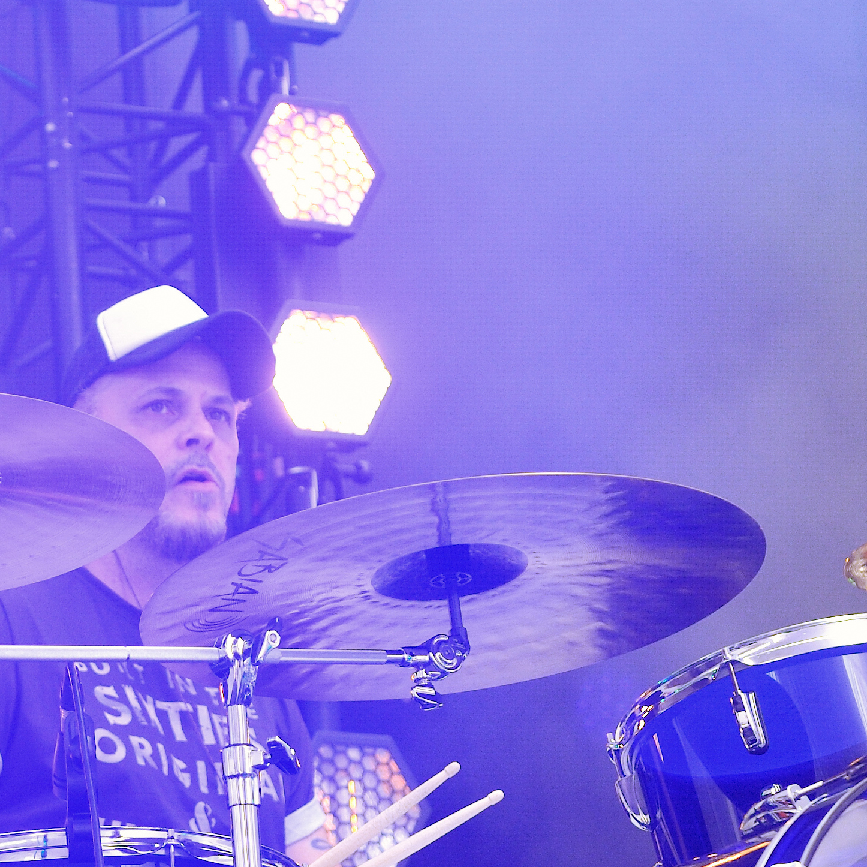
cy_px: 511
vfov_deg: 10.0
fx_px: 4959
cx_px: 146
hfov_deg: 10.0
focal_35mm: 175
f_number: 4
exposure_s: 1/125
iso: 640
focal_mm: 70
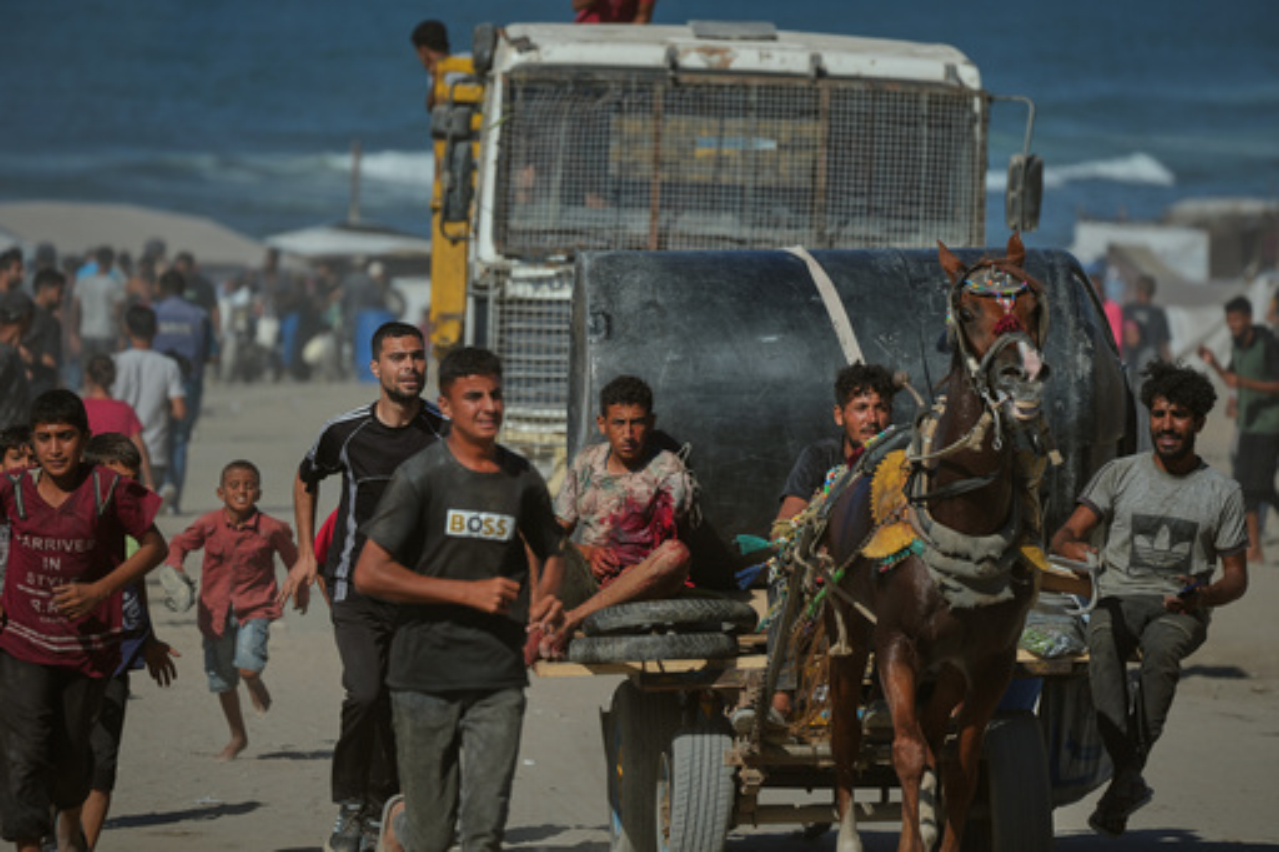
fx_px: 9518
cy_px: 426
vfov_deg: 5.1
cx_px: 640
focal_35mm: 268
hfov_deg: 7.7
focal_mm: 268
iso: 64
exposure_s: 1/1000
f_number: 5.6
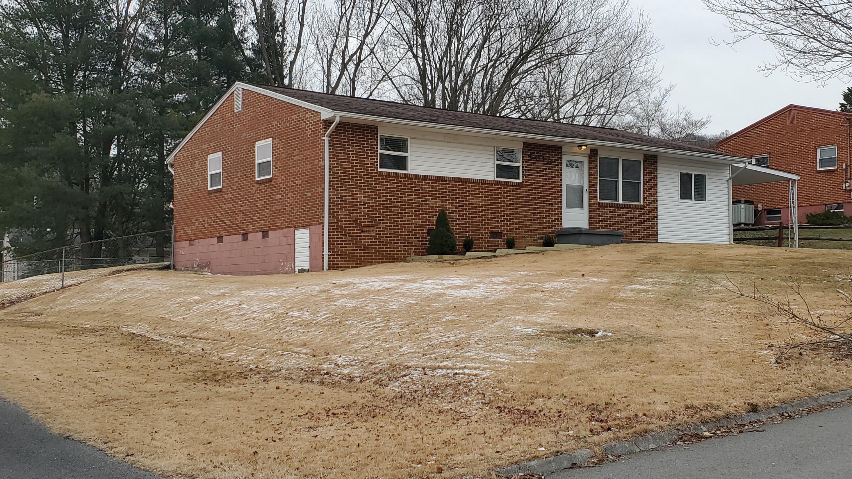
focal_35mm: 29
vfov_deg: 40.1
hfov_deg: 66.1
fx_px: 655
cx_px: 434
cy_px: 264
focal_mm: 4.3
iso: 50
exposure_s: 1/289
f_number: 2.4
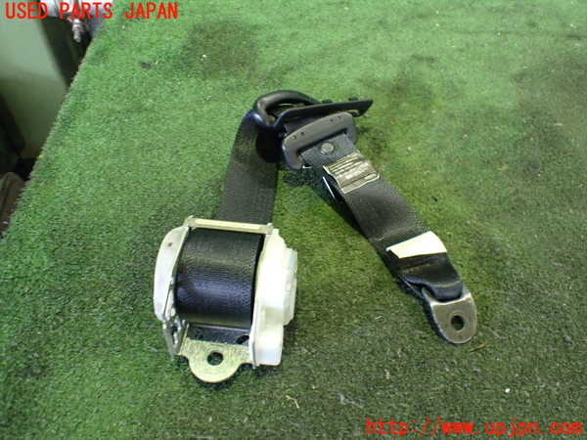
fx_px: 509
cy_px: 220
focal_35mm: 30
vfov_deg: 46.8
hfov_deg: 60.0
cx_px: 294
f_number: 2.3
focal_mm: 5.4
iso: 800
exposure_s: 1/30
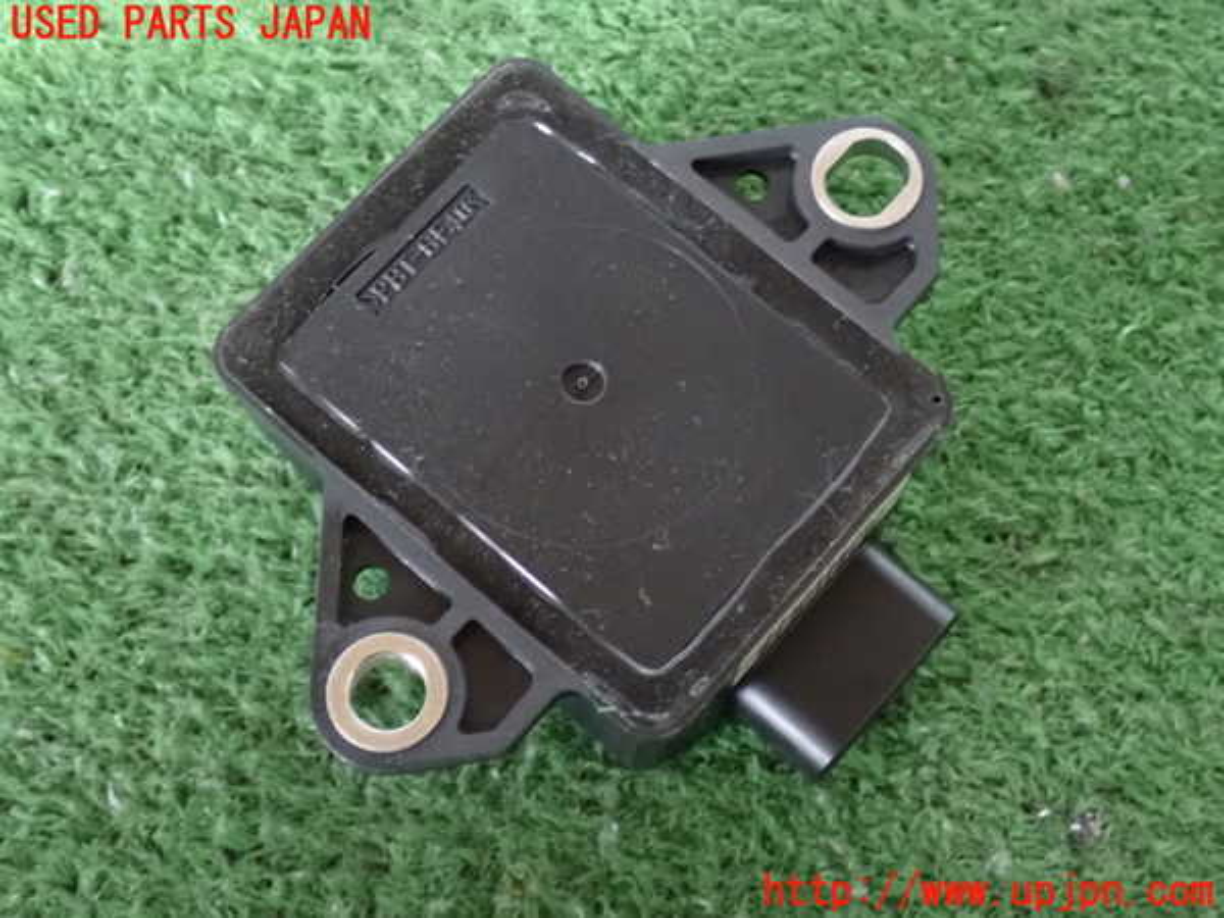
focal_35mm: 58
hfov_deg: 33.2
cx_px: 612
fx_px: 2051
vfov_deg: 25.2
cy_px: 459
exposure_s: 1/13
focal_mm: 10.35
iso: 1600
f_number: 3.5
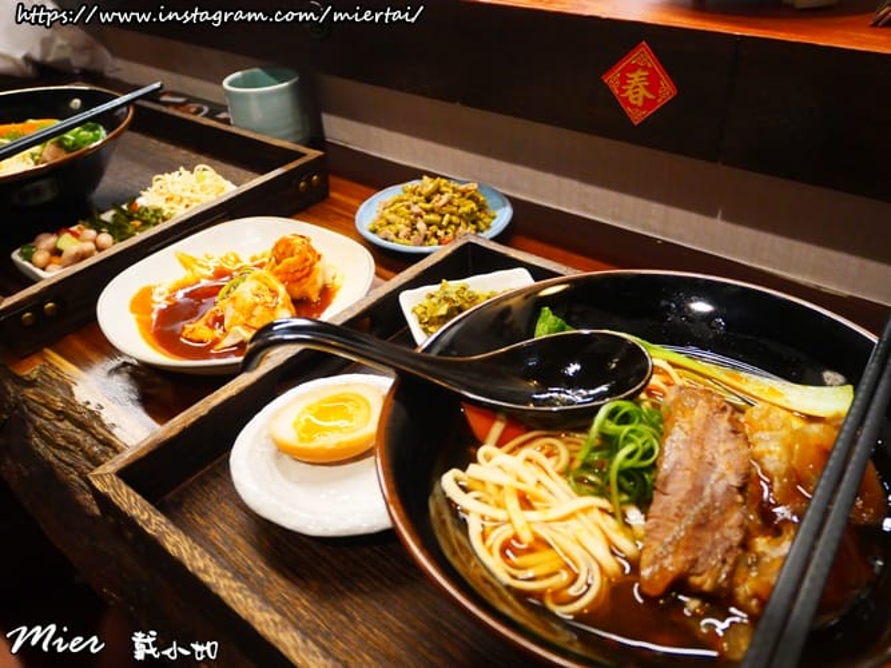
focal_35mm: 30
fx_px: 772
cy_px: 334
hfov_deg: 60.0
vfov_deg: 46.8
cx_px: 446
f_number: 3.7
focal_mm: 15
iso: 2500
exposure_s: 1/60
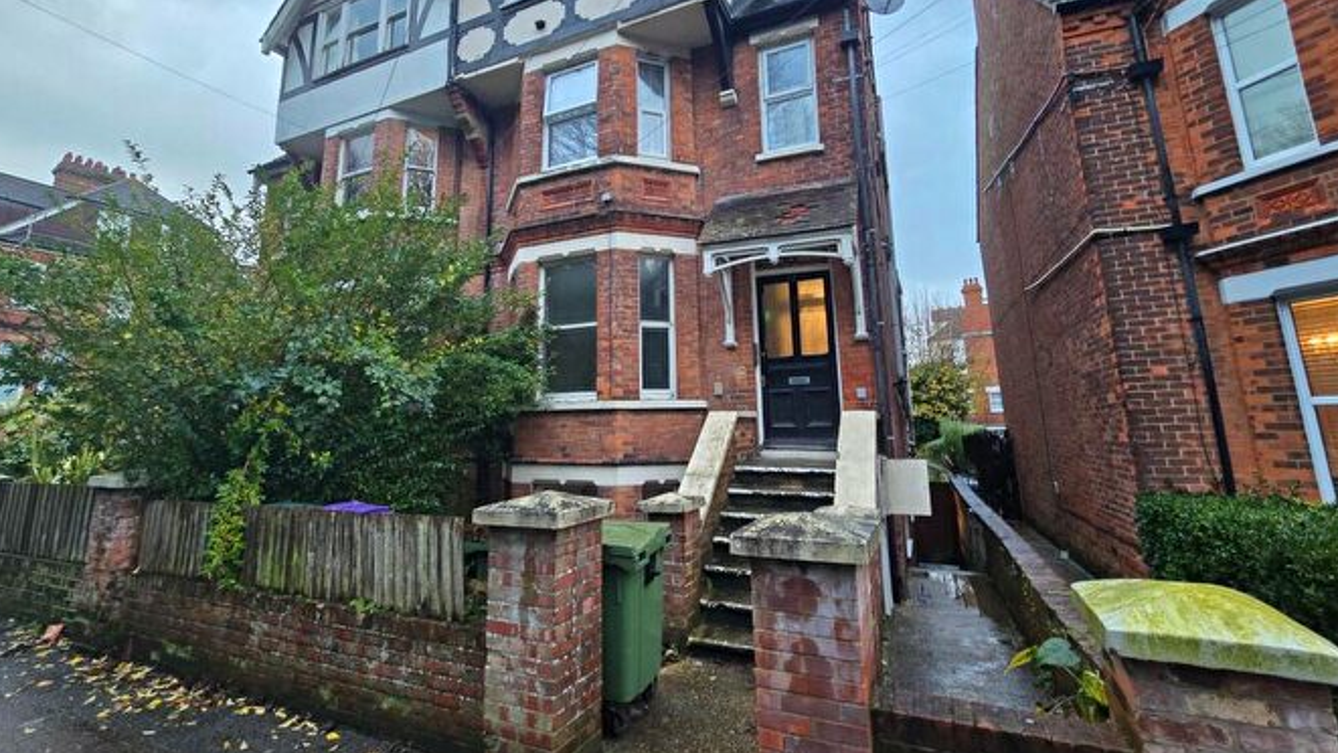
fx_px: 532
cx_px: 644
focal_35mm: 15
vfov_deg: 70.1
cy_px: 319
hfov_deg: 102.9
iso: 160
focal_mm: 2.2
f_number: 2.2
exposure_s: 1/50
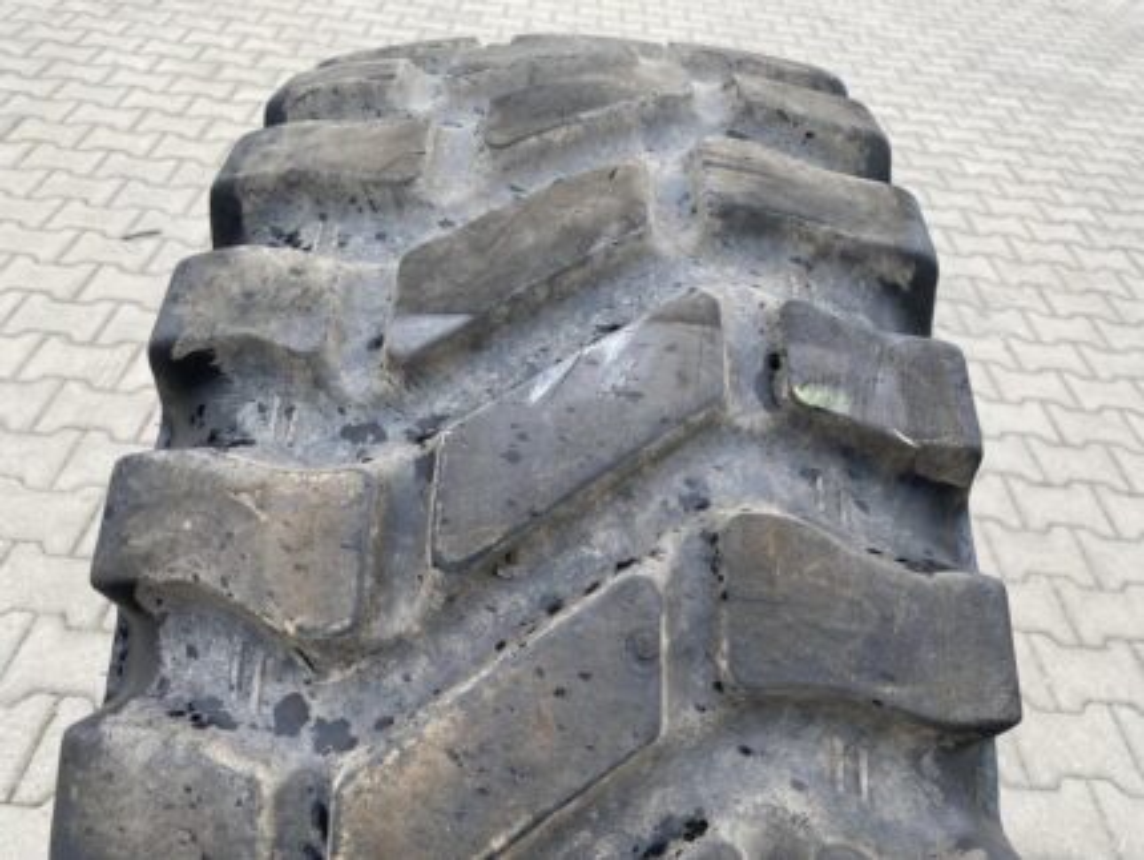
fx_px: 860
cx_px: 572
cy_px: 430
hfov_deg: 67.3
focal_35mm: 26
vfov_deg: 53.1
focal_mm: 4.25
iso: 32
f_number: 1.8
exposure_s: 1/122
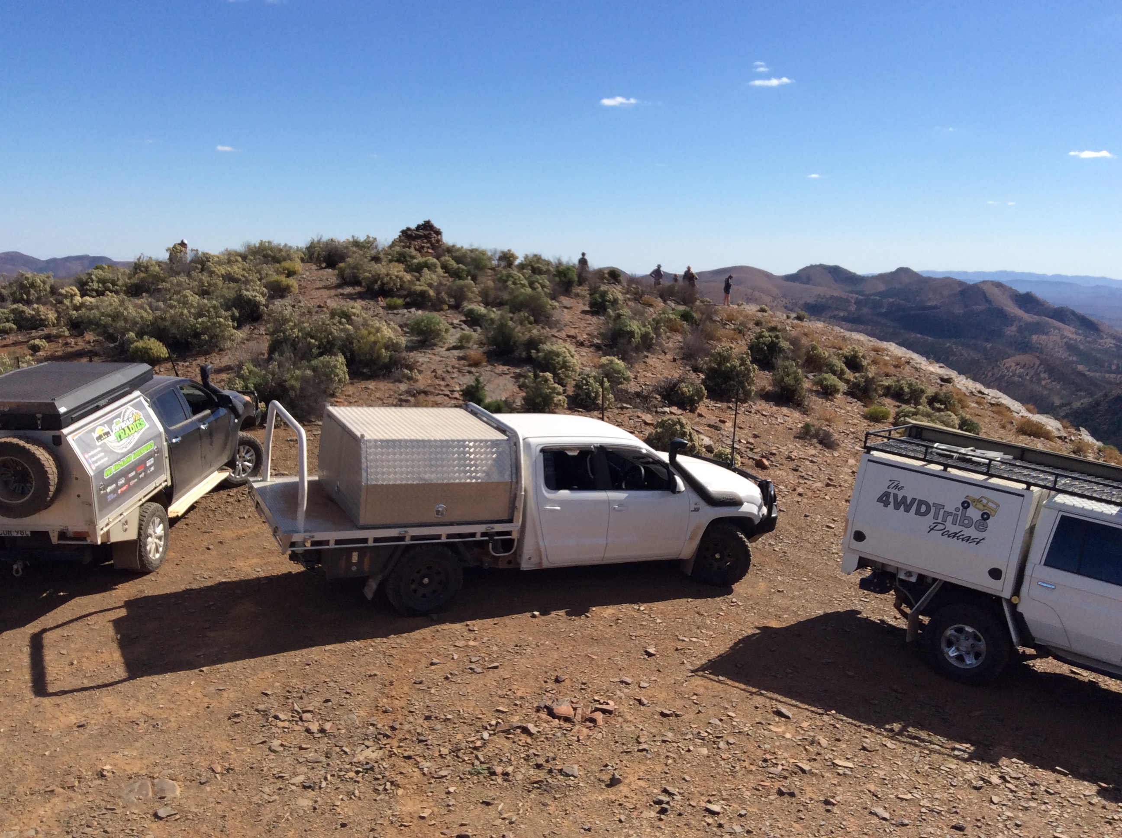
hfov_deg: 56.9
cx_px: 561
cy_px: 419
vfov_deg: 44.1
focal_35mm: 32
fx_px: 1036
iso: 32
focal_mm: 3.3
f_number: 2.4
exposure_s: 1/1972
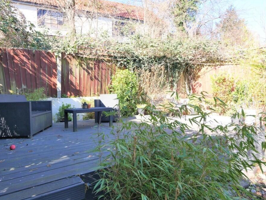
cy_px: 102
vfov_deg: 58.9
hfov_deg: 73.7
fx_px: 177
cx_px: 121
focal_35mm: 23
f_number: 5
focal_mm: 10
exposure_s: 1/160
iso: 200
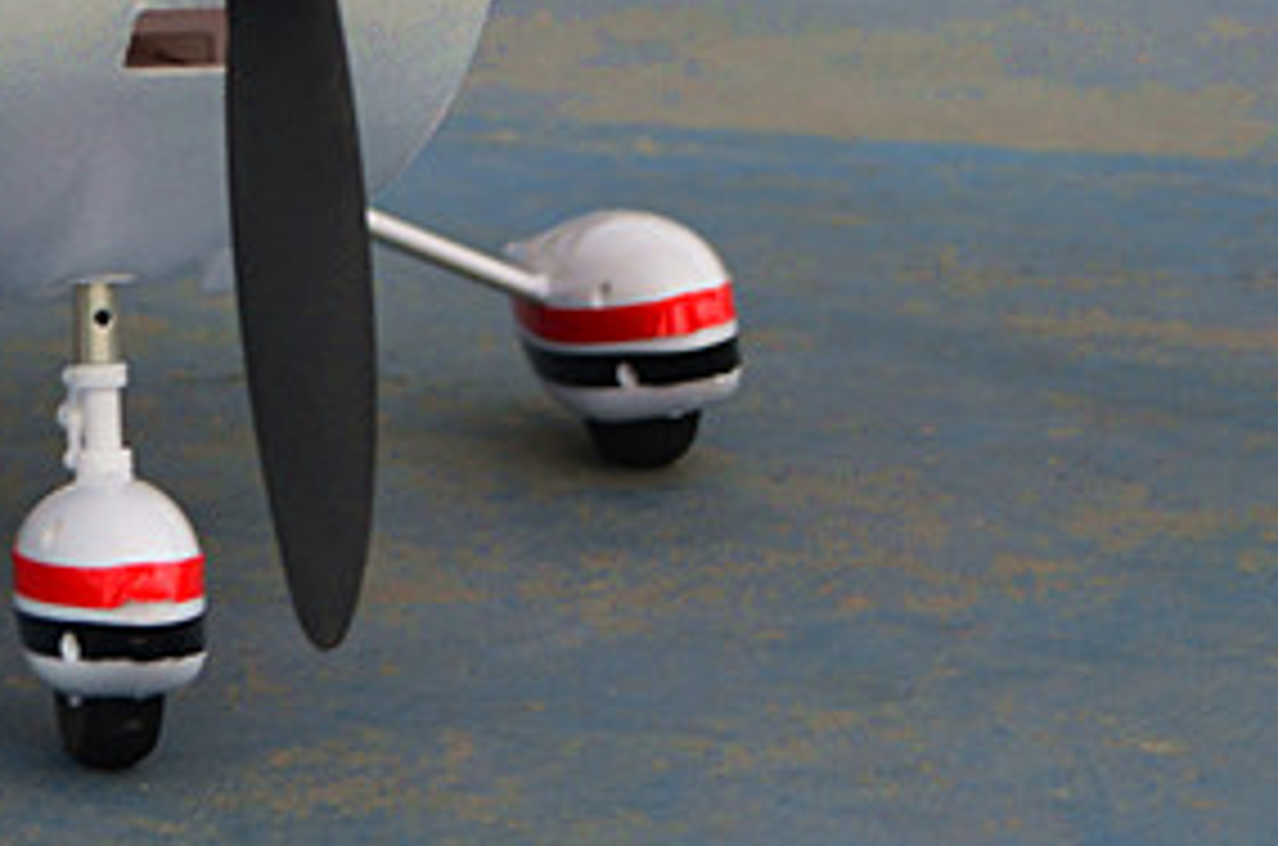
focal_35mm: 338
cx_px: -248
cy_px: -151
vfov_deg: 4.0
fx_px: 11972
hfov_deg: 6.1
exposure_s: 1/80
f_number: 5.6
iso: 100
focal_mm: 80
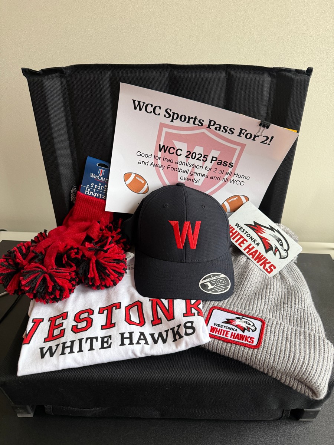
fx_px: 309
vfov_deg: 71.6
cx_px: 167
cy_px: 222
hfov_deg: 56.8
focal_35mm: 24
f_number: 1.78
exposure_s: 1/60
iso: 320
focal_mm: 6.76
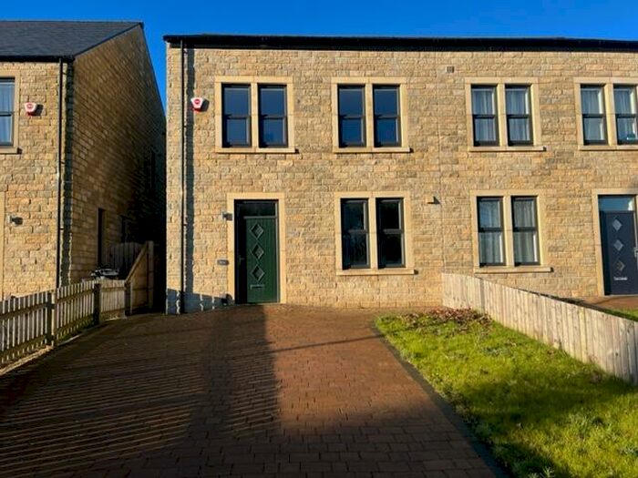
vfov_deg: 53.1
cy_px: 239
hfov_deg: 67.3
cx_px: 319
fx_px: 479
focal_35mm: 26
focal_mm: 5.7
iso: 50
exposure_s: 1/2299
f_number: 1.5
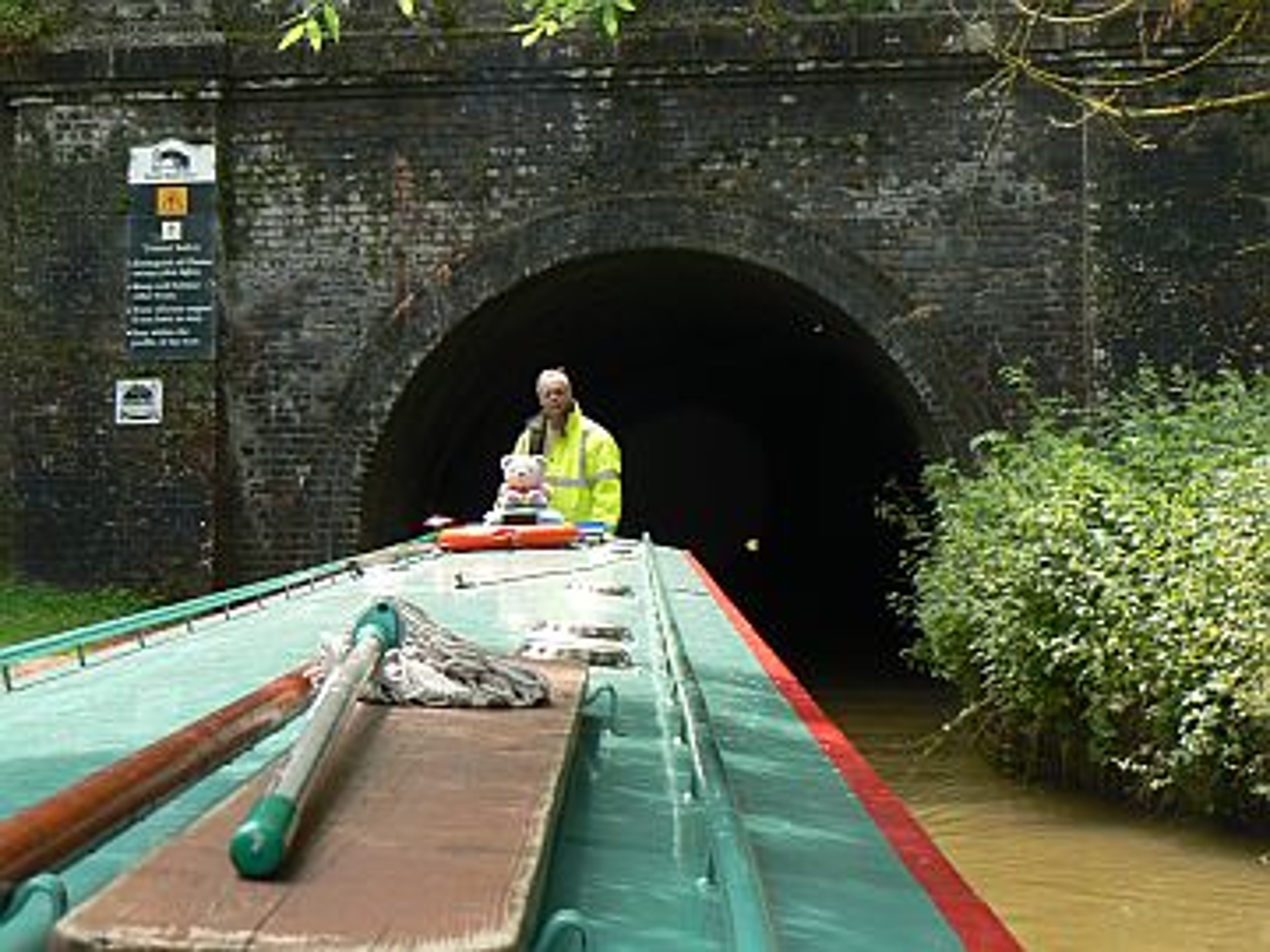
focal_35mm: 82
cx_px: 635
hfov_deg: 23.8
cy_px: 476
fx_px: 3008
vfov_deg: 18.0
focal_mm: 13.7
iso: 80
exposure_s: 1/100
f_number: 5
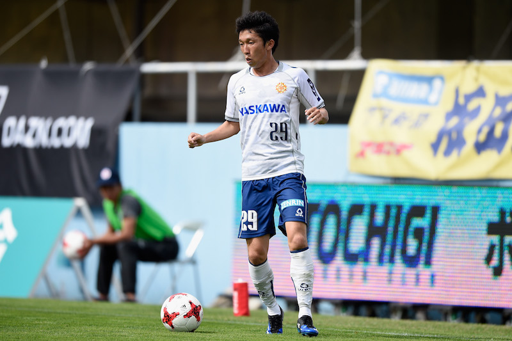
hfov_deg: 5.2
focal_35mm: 400
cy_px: 170
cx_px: 256
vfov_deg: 3.4
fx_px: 5687
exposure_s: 1/4000
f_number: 2.8
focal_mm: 400
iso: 250
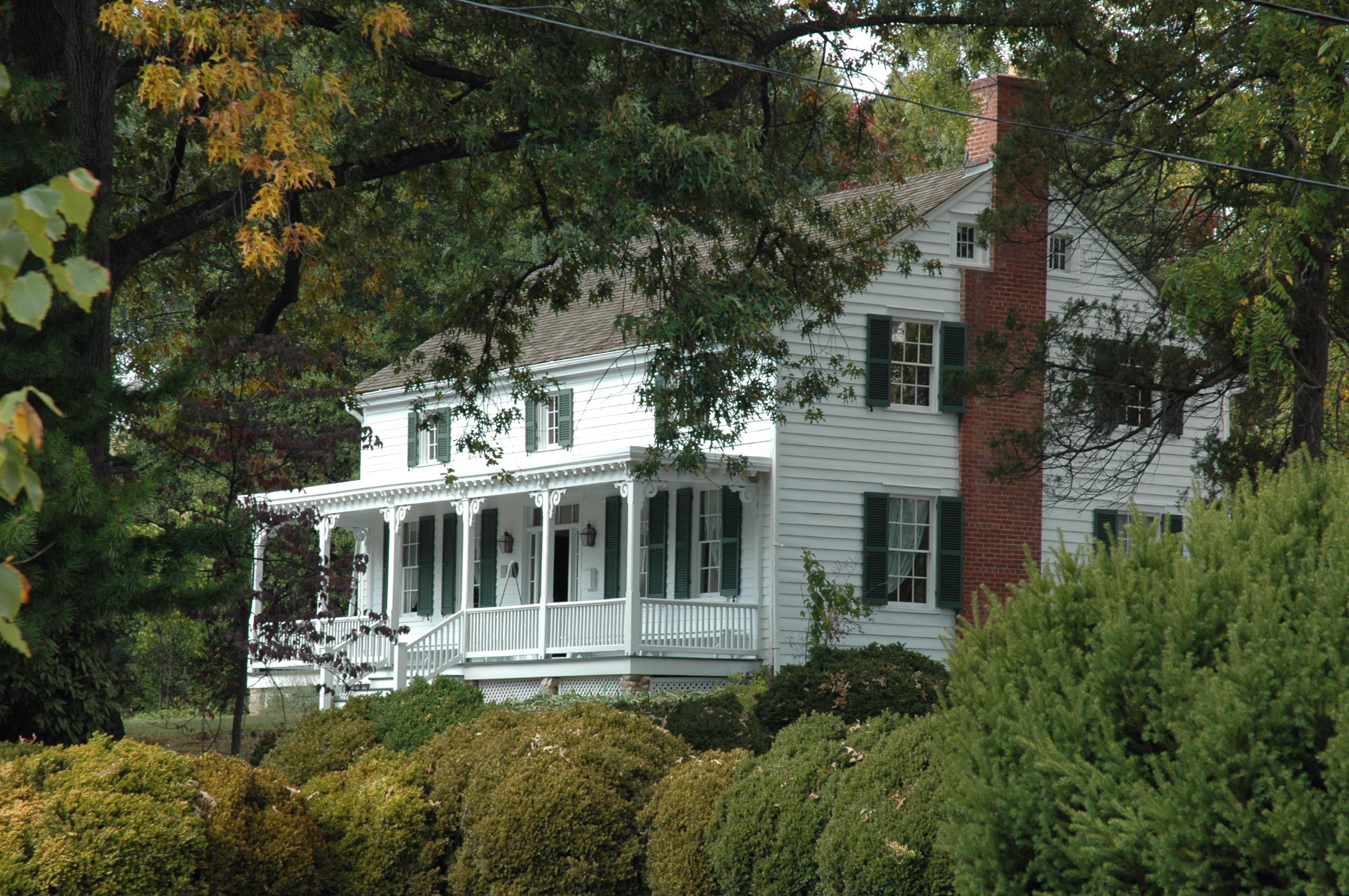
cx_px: 674
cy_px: 448
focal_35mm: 105
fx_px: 3930
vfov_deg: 13.0
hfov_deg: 19.5
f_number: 7.1
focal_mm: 70
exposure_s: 1/200
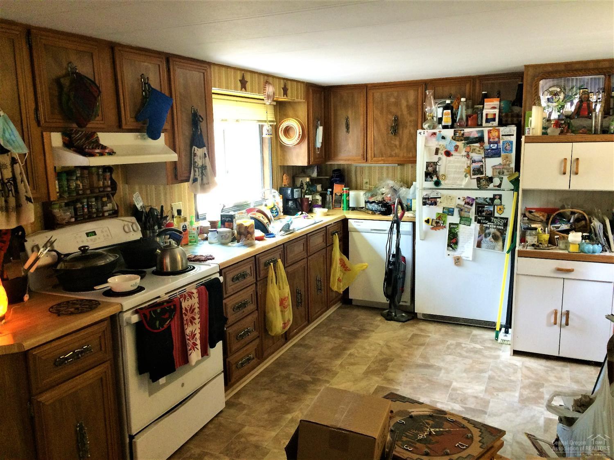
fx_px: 514
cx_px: 307
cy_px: 230
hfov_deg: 61.7
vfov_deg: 48.2
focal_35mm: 29
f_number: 2.2
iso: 160
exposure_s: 1/30
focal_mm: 4.15
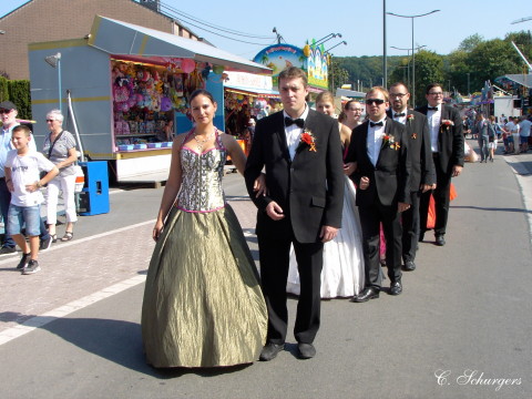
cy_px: 200
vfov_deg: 31.5
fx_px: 707
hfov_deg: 41.2
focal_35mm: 46
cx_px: 266
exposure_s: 1/210
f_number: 5
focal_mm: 7.1
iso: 70
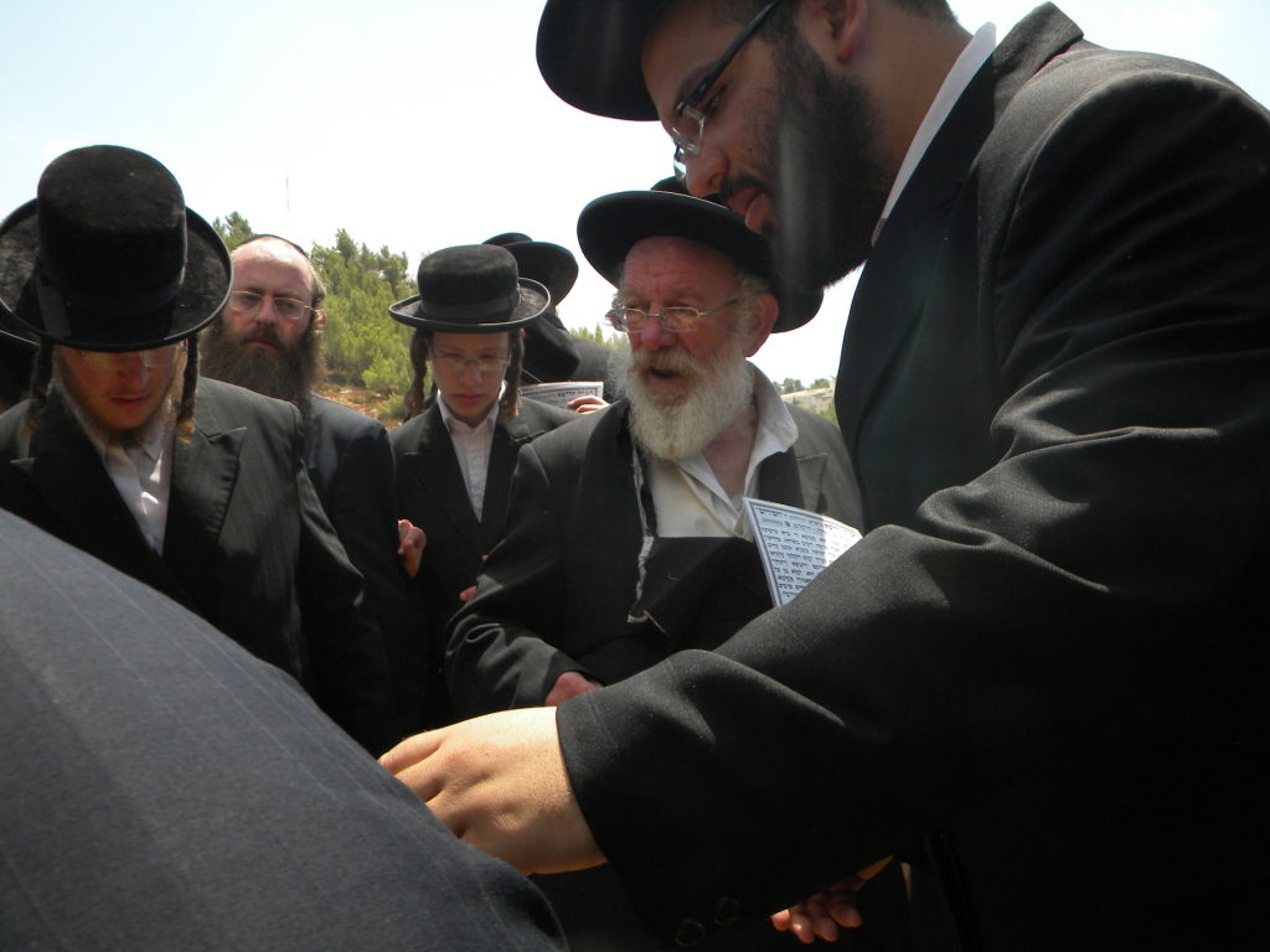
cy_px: 476
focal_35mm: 36
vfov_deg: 39.7
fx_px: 1321
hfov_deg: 51.4
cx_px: 635
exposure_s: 1/520
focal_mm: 6.4
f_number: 3.7
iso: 92
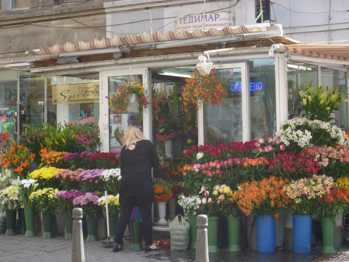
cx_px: 174
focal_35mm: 81
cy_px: 131
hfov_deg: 24.1
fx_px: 817
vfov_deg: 18.2
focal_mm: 14.5
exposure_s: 1/60
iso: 80
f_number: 5.3
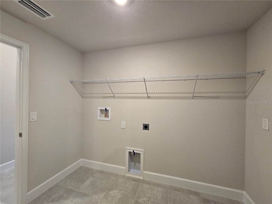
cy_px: 102
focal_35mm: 13
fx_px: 102
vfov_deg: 89.9
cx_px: 136
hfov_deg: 106.2
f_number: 2.2
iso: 250
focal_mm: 2.2
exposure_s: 1/60
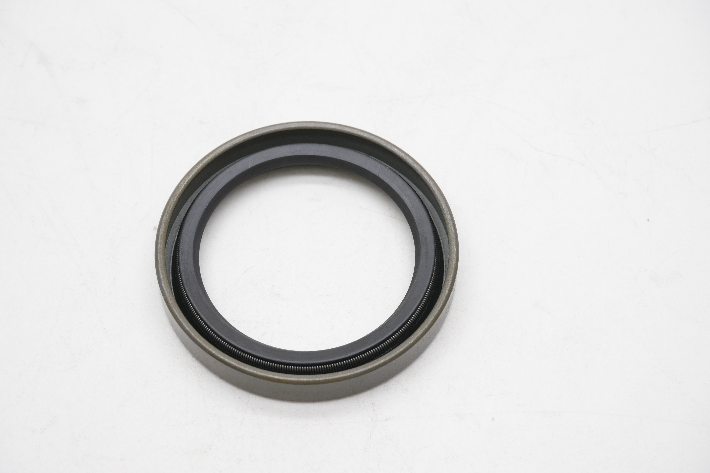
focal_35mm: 75
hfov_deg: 27.0
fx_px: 1479
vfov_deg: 18.2
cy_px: 236
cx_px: 355
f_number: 11
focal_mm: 50
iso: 640
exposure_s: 1/80
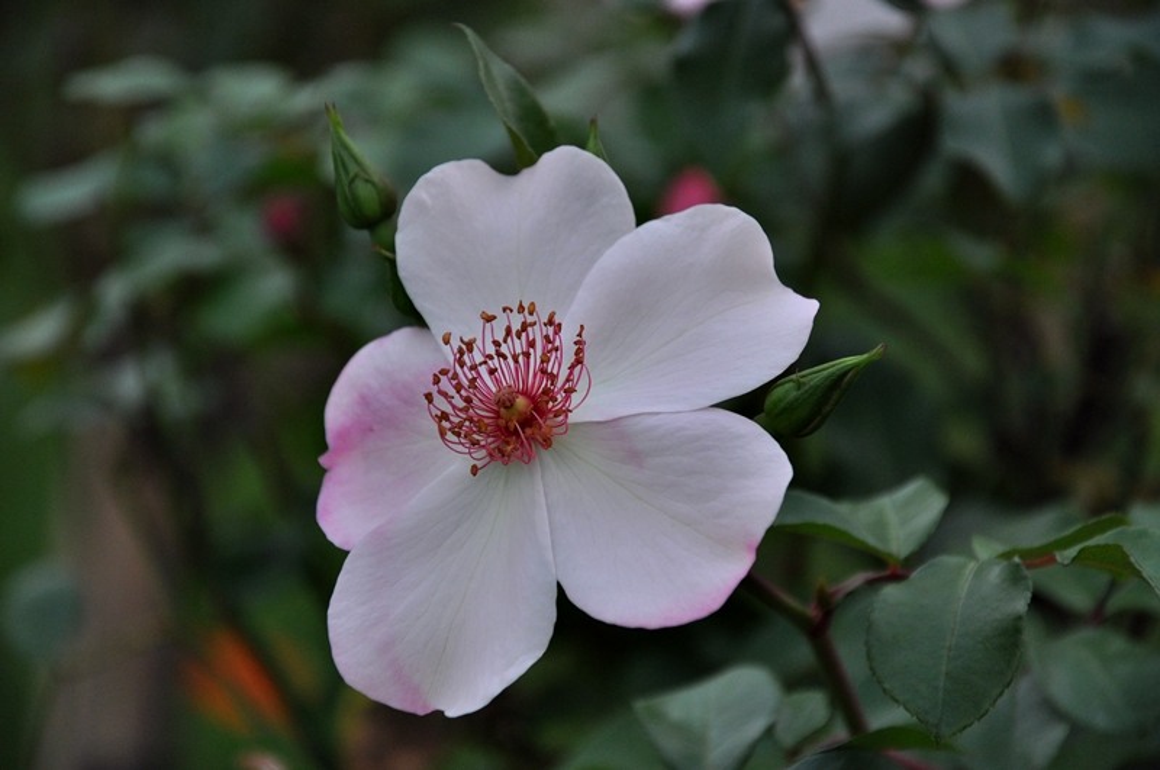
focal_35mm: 158
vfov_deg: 8.7
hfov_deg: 13.1
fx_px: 5068
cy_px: 385
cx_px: 580
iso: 640
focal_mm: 105
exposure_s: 1/1600
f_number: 5.6
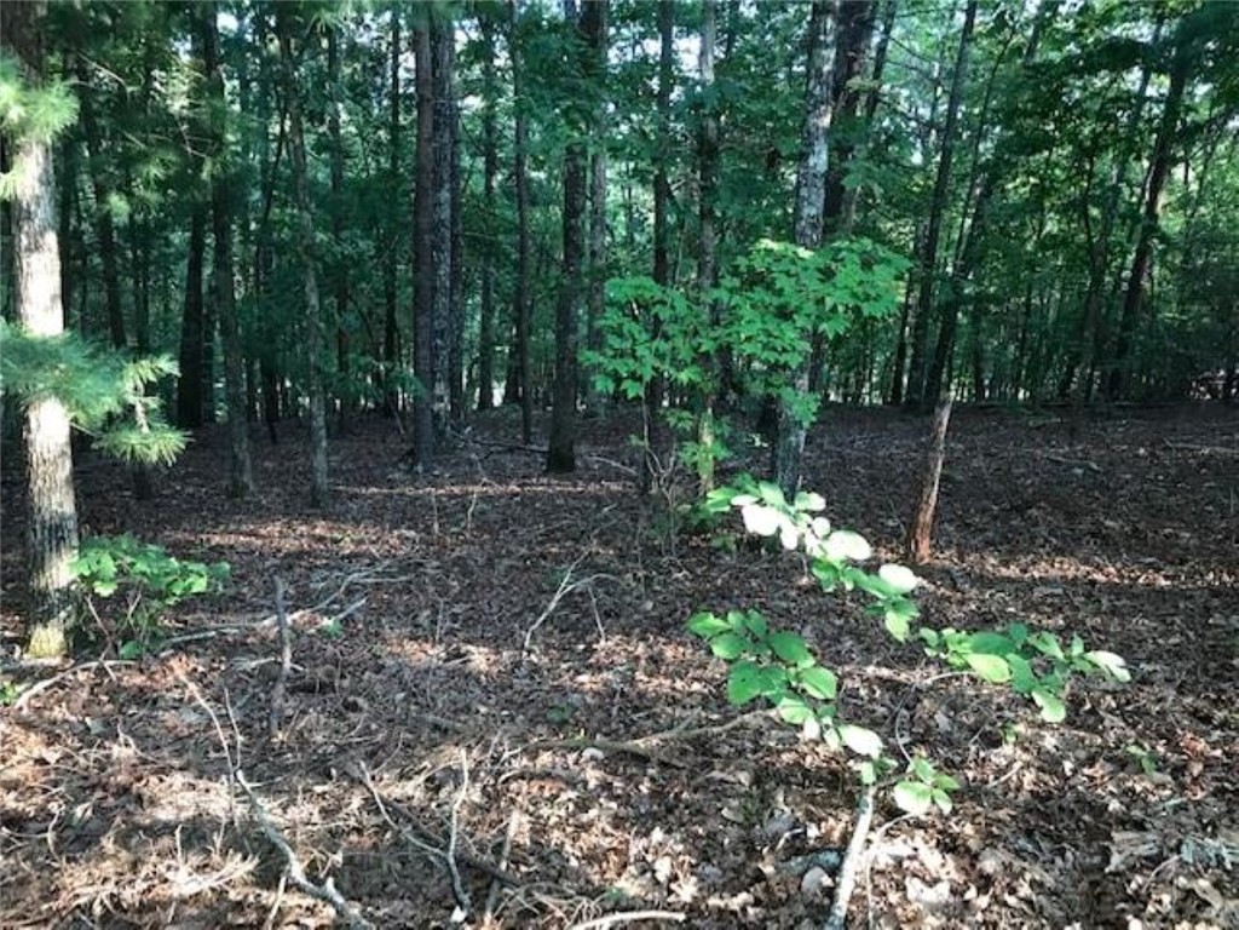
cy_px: 465
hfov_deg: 63.4
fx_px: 1002
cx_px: 620
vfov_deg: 49.7
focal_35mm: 28
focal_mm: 3.99
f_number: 1.8
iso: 32
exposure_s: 1/30
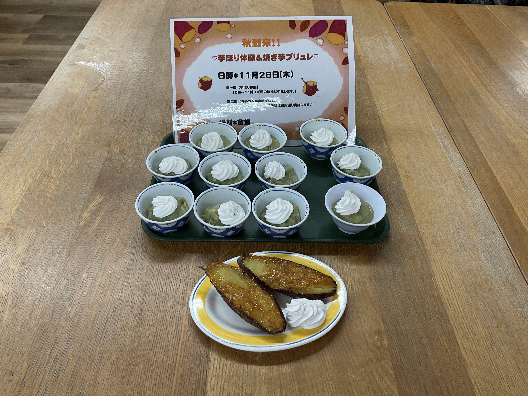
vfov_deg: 48.2
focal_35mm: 29
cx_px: 264
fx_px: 442
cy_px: 198
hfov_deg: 61.7
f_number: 1.8
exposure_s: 1/60
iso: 40
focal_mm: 3
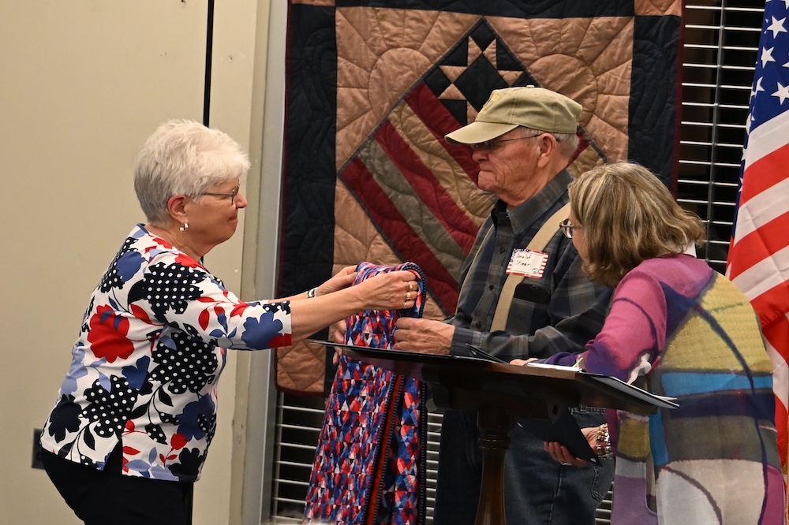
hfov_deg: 19.5
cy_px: 262
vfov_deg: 13.0
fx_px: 2300
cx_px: 394
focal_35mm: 105
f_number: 6.3
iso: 2200
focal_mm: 105
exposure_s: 1/125
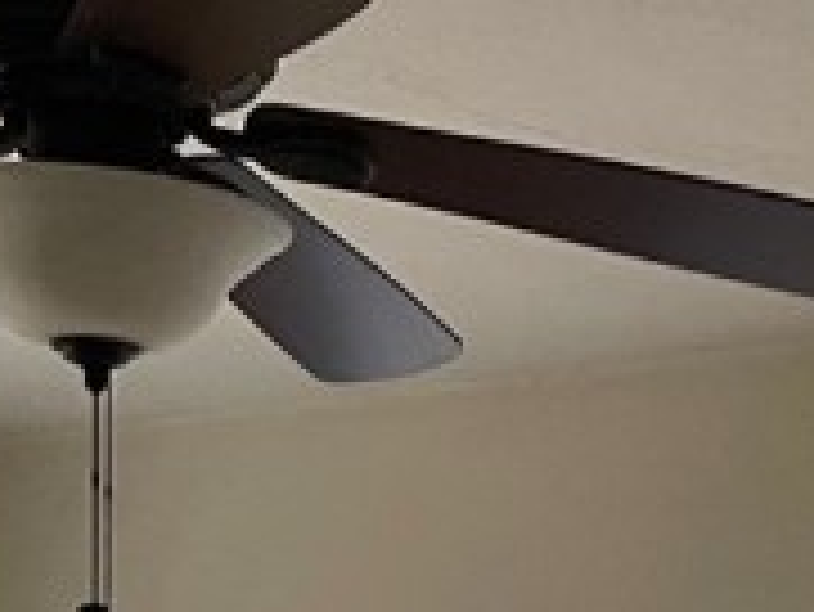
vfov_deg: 9.2
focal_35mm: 147
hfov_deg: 13.0
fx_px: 3459
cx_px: 1016
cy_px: 1404
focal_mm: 5.1
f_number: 1.6
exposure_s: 1/60
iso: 320
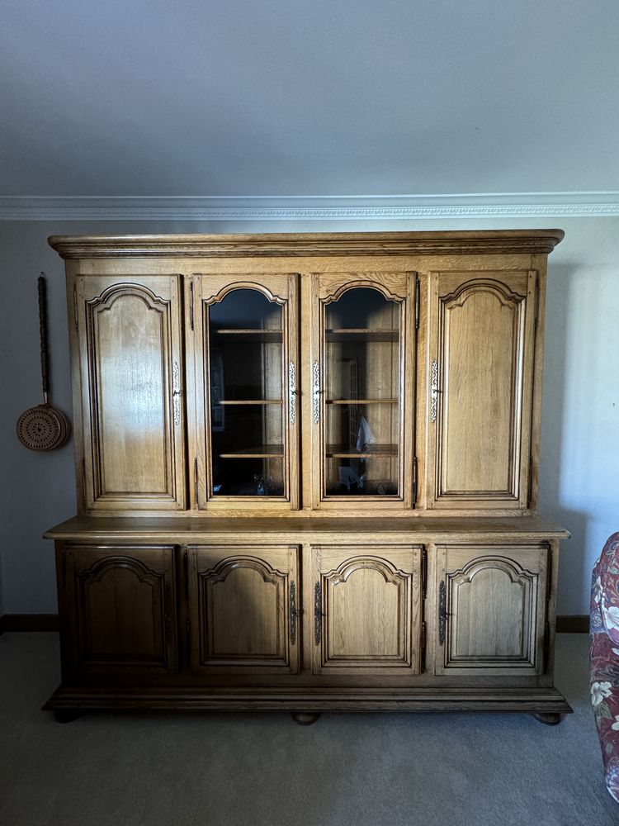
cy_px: 413
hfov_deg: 85.7
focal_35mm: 14
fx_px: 334
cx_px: 310
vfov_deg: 102.1
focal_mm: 2.22
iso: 640
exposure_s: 1/60
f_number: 2.2
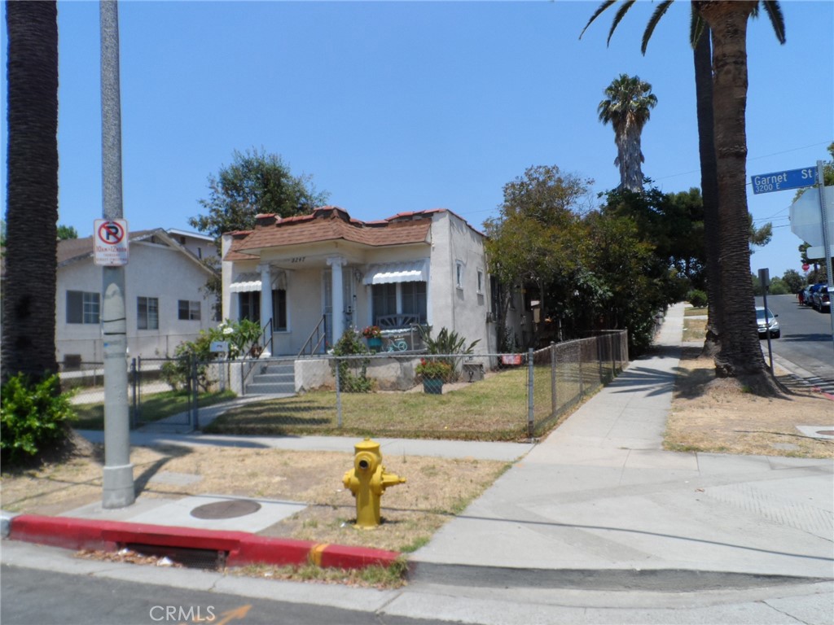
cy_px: 312
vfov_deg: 56.8
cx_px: 417
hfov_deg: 71.6
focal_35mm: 24
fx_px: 578
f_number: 4.5
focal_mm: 4
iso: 80
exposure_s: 1/750
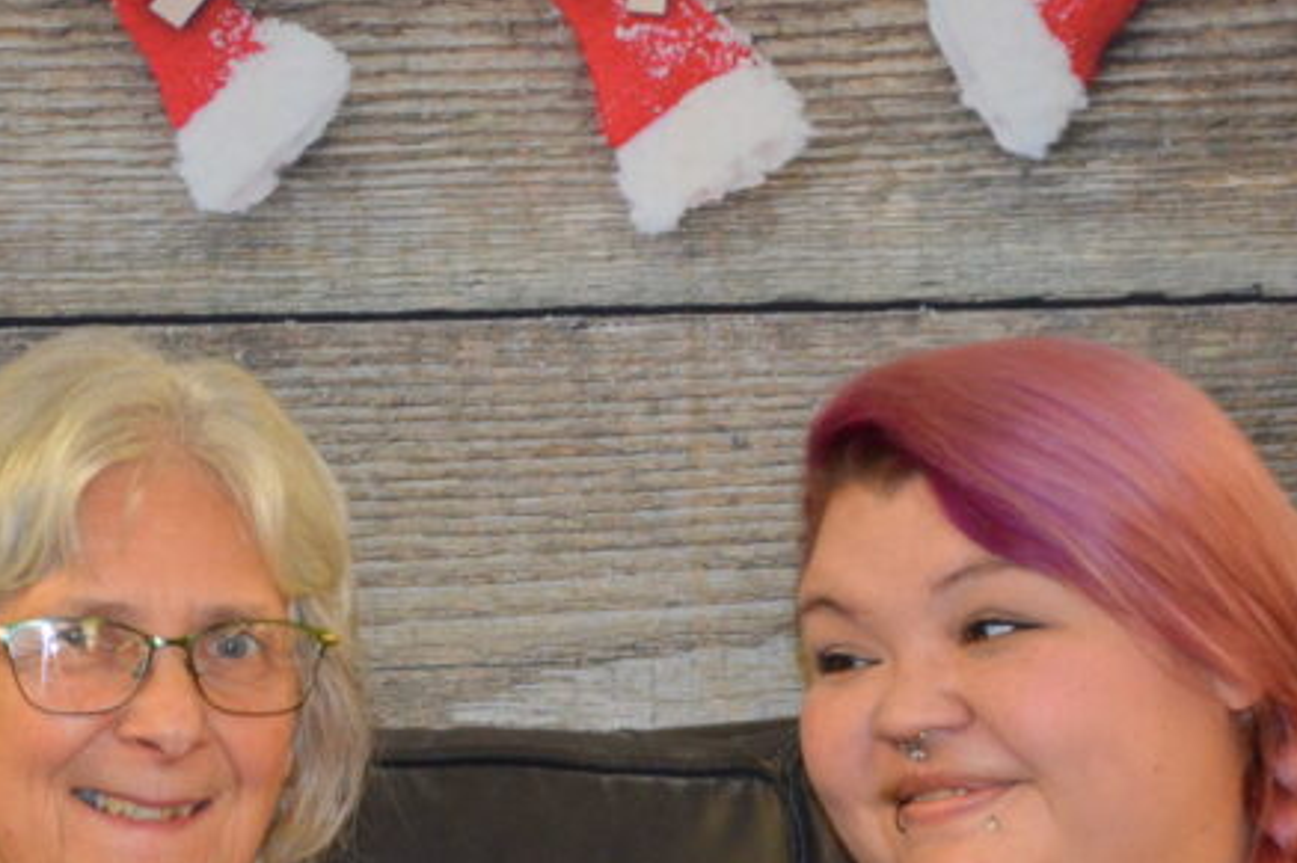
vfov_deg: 7.1
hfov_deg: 10.7
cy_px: 909
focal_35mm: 193
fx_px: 6957
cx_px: 683
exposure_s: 1/60
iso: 1250
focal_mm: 55
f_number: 5.6
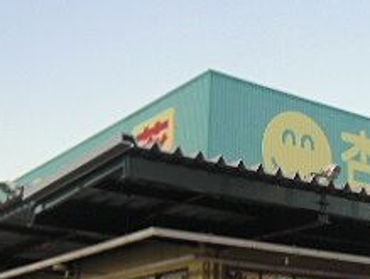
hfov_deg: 27.3
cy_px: 189
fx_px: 749
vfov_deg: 21.0
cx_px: 287
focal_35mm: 70
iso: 64
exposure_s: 1/80
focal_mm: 4.24
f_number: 3
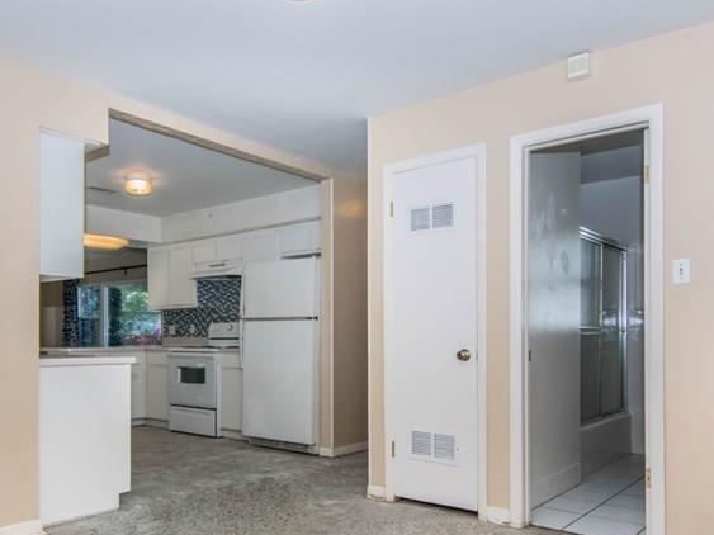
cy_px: 348
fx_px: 595
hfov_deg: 61.8
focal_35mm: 29
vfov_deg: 47.8
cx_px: 325
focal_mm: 11
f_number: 10
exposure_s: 1/80
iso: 640
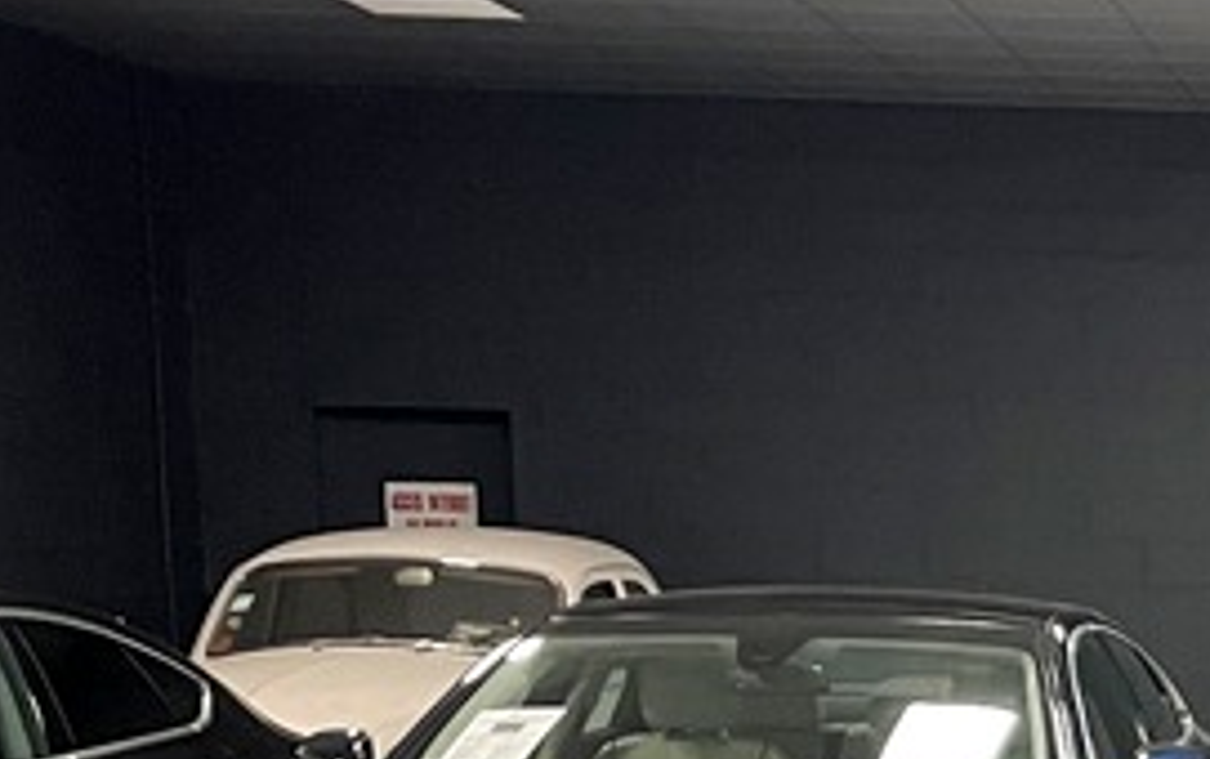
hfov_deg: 18.3
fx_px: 3433
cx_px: 1665
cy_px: 1179
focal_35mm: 104
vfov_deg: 12.0
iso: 250
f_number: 1.6
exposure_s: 1/60
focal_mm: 4.2
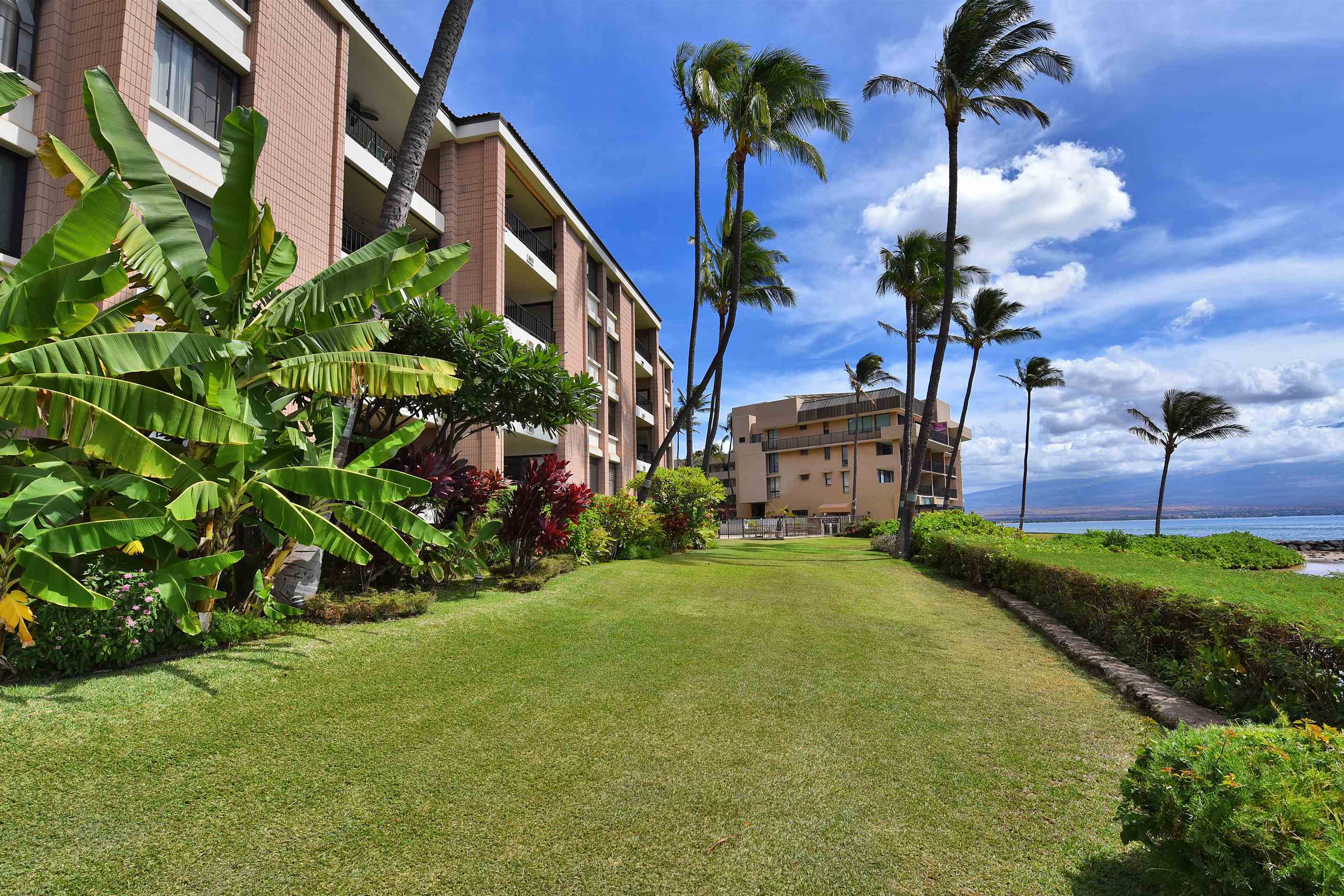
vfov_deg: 77.2
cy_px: 480
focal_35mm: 15
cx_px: 684
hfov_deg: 100.4
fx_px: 560
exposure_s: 1/500
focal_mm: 14
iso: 200
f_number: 11
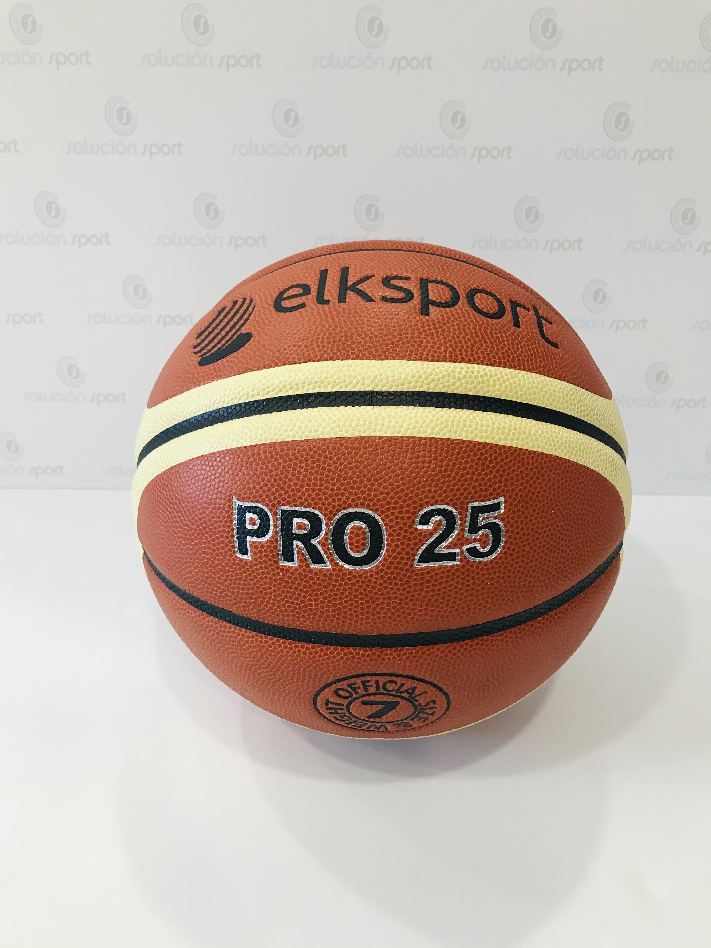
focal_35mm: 28
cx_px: 356
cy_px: 474
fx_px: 767
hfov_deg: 49.7
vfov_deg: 63.4
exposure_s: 1/33
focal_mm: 3.99
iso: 25
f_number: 1.8
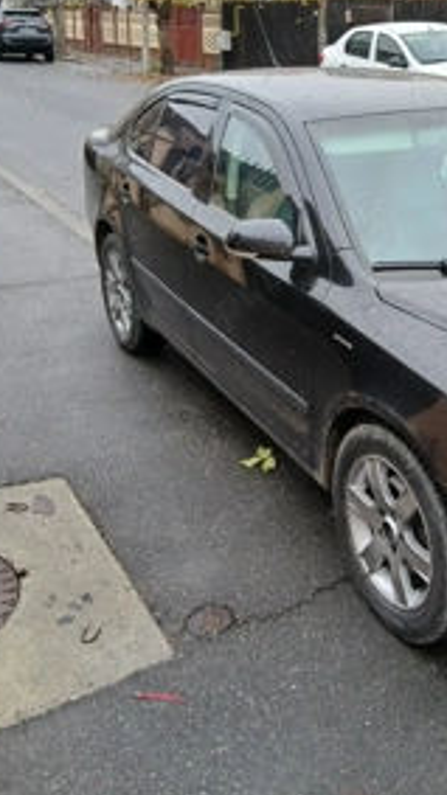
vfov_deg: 50.0
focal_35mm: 40
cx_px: 402
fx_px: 844
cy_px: 301
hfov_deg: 28.5
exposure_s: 1/100
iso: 40
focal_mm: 3.98
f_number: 1.8
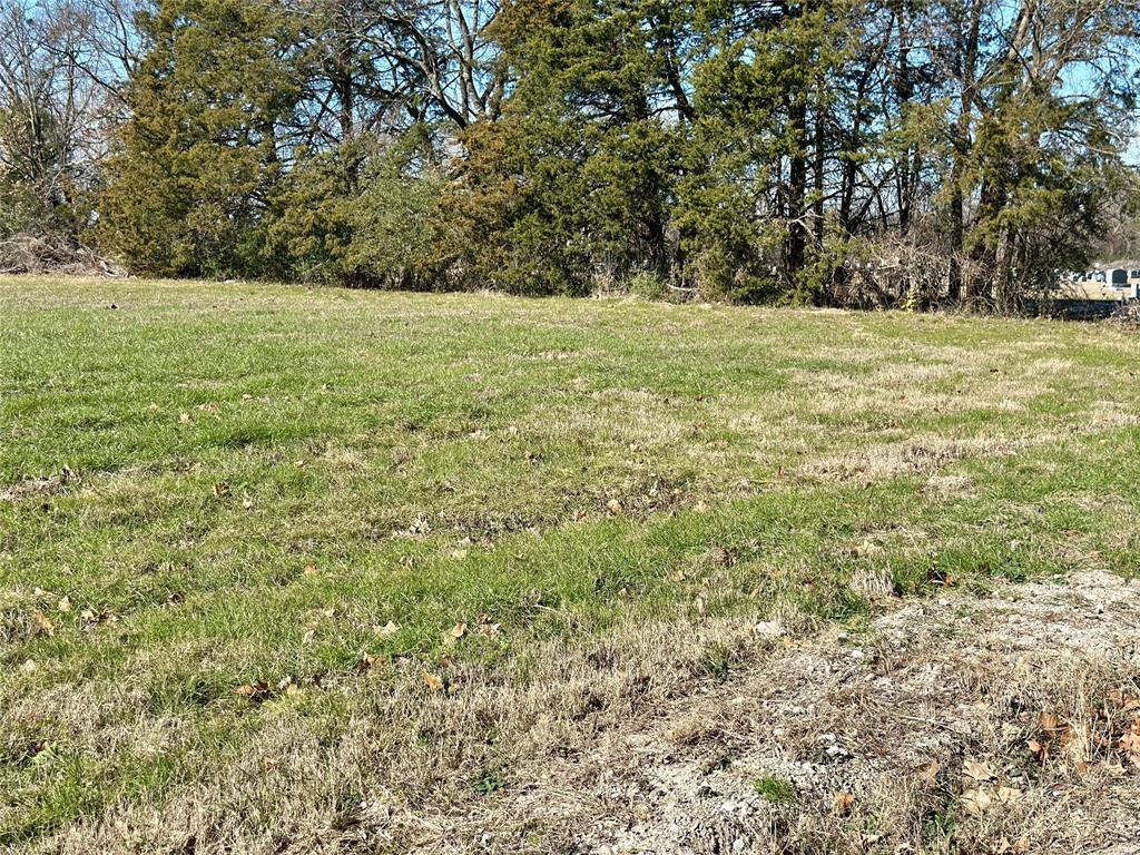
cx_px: 570
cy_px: 428
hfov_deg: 39.7
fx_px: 1581
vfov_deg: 30.3
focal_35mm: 48
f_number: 1.78
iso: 100
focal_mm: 6.86
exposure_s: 1/4016
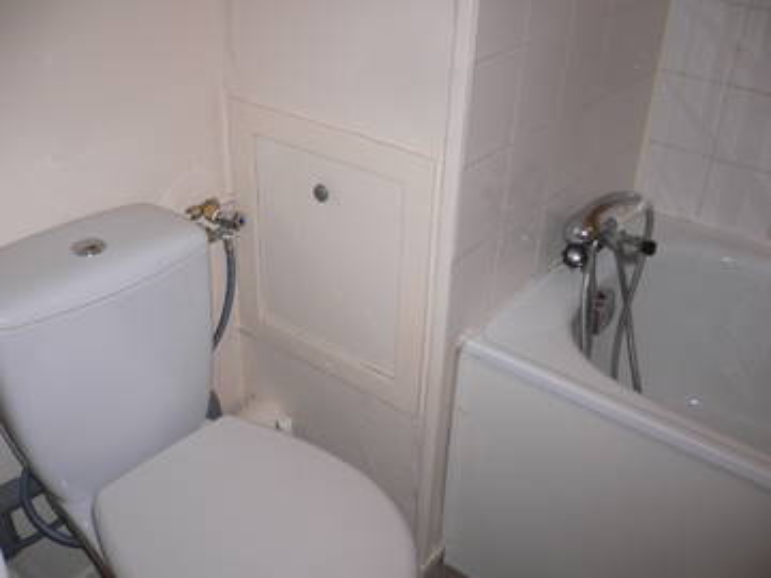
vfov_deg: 40.7
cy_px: 289
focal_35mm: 35
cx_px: 386
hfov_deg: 52.6
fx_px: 780
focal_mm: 5.8
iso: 100
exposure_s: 1/60
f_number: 2.8
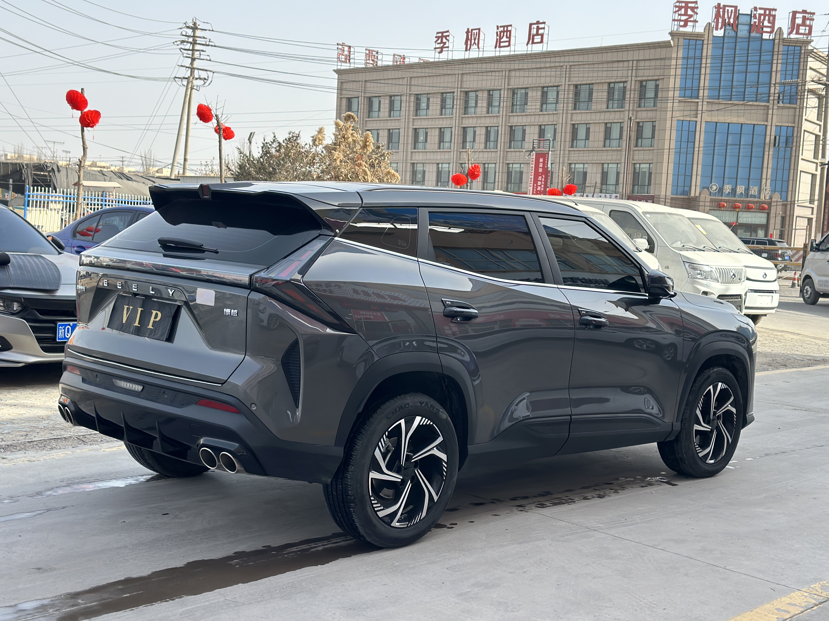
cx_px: 414
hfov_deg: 39.7
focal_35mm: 48
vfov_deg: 30.3
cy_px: 310
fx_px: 1150
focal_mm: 6.86
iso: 80
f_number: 1.78
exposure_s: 1/1880
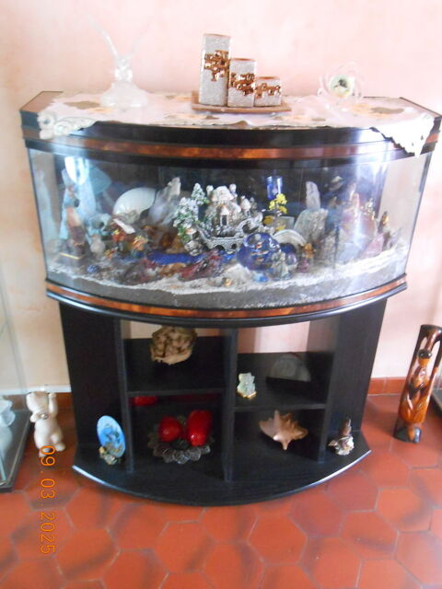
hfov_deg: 46.8
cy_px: 294
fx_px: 511
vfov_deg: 60.0
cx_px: 221
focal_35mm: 30
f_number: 3.8
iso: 800
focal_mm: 5.3
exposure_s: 1/5
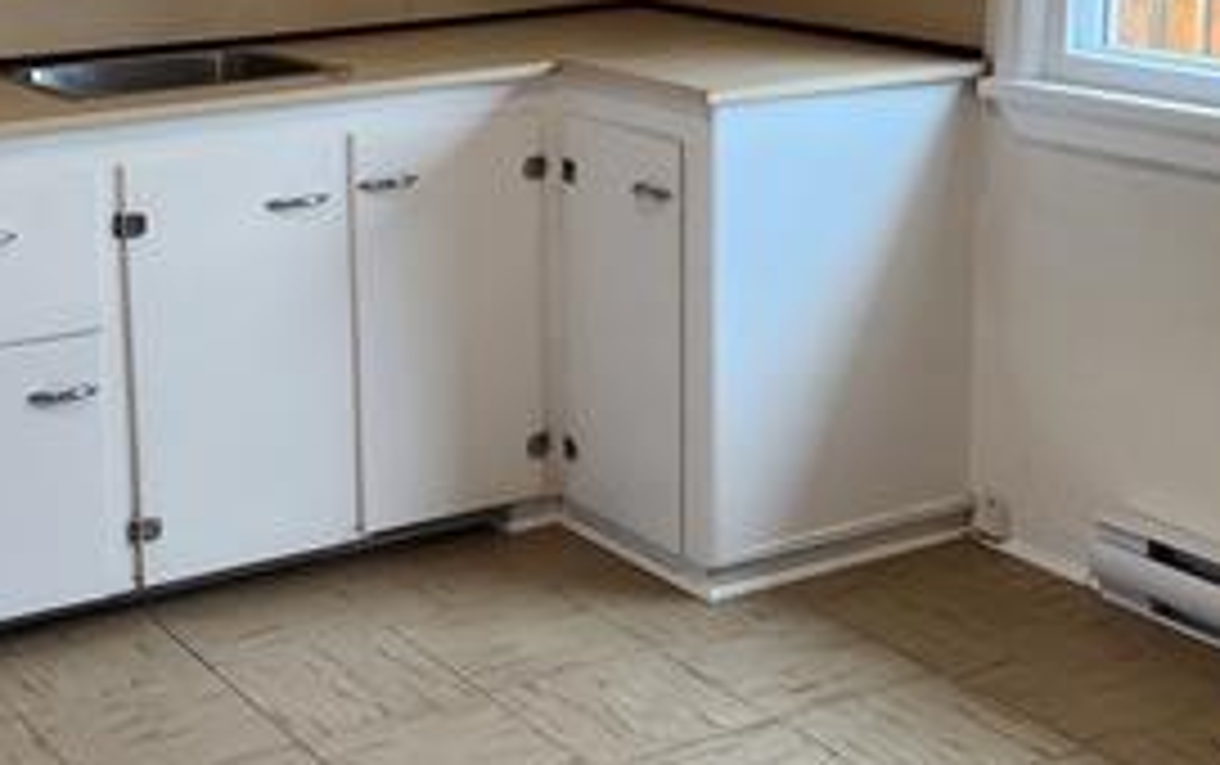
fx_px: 2297
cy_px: 158
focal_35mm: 69
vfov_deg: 18.7
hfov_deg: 29.7
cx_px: 491
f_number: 1.8
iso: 125
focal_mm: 5.4
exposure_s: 1/180
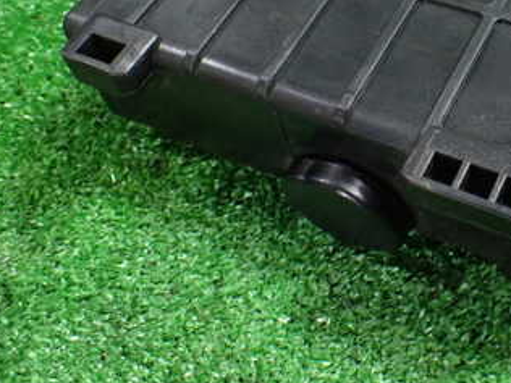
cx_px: 477
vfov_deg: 25.1
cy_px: 65
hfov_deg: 31.9
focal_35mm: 57
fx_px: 841
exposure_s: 1/60
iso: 800
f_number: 2.3
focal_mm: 5.4
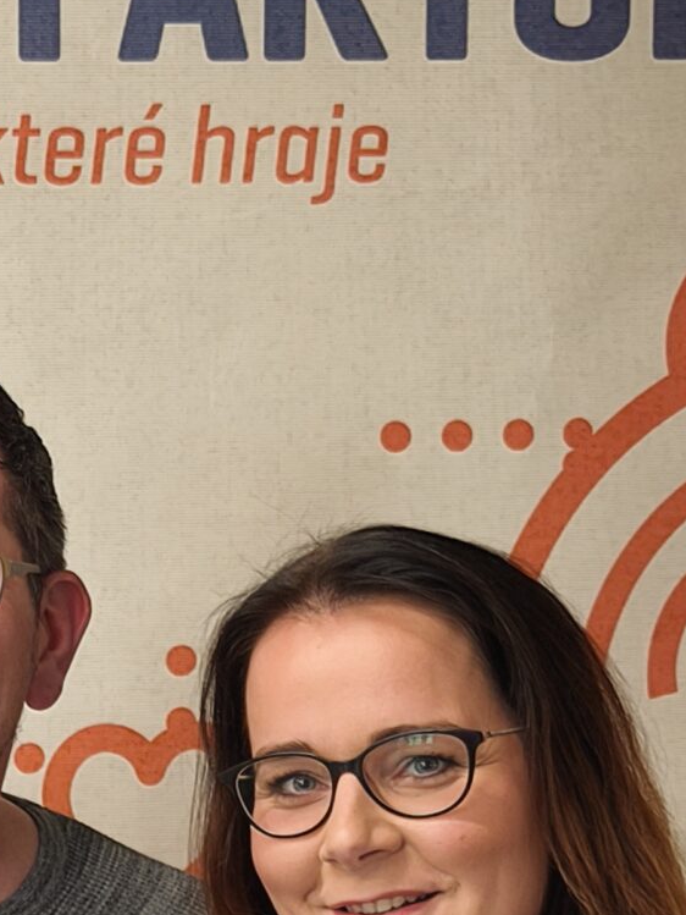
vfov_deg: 15.9
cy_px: 766
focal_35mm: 123
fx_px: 3249
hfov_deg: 11.7
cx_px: -212
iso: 160
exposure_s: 1/100
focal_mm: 6.57
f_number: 1.6
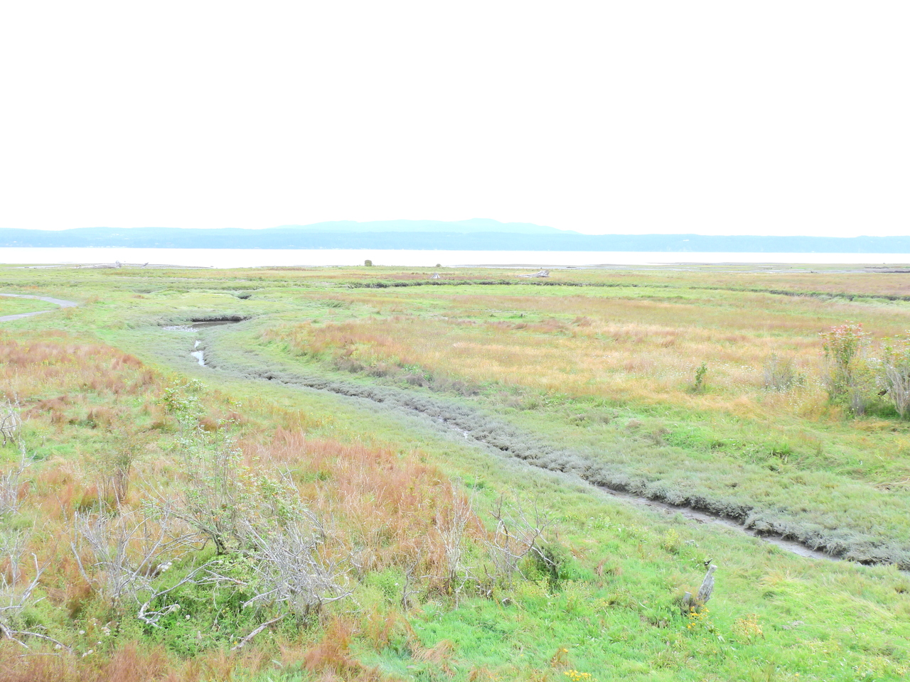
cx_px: 455
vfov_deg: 40.7
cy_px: 341
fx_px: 920
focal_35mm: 35
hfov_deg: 52.6
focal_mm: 6.2
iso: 100
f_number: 8
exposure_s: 1/50
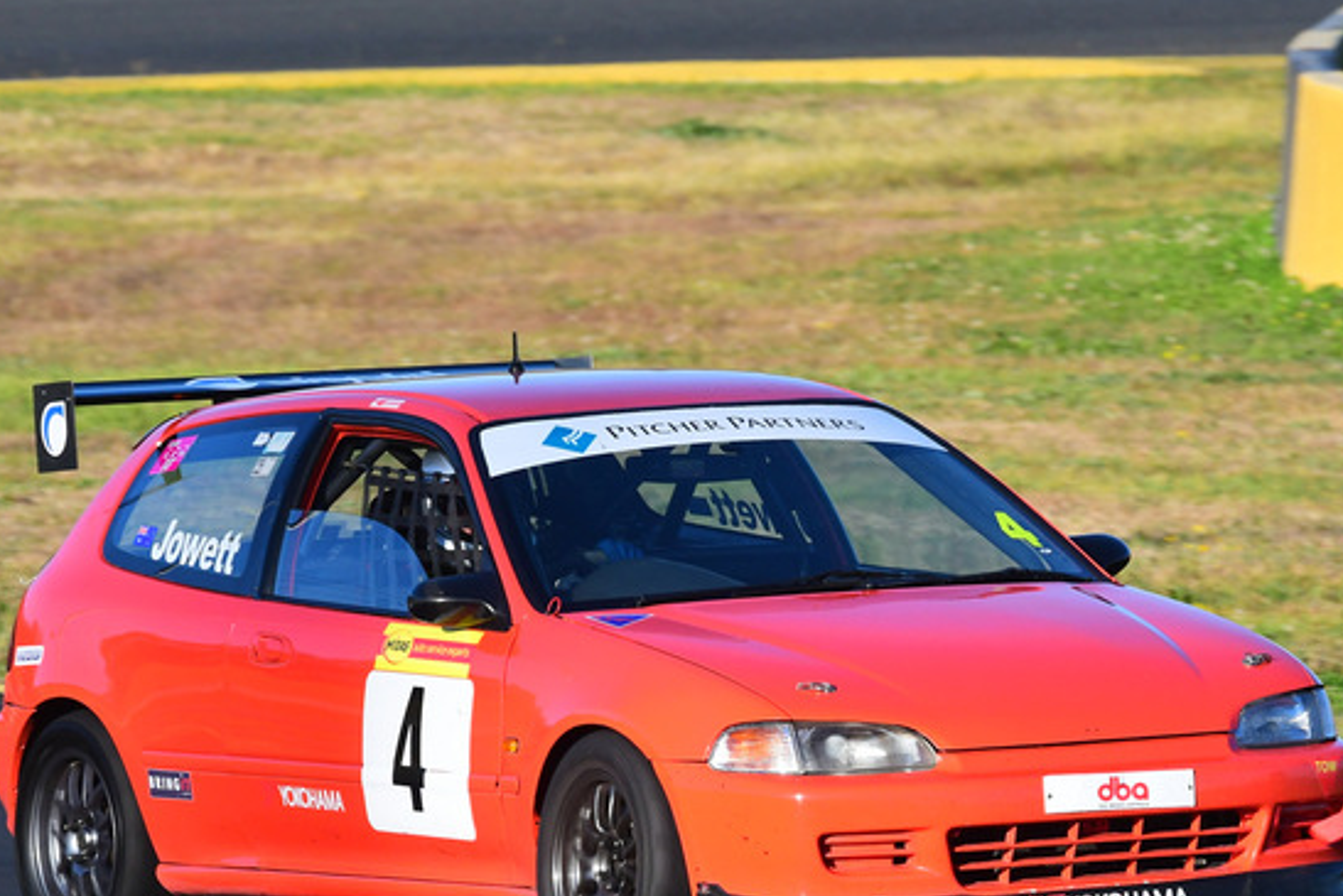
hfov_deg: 2.7
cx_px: 653
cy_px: 572
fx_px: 28656
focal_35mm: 768
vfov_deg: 1.8
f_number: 11
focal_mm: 350
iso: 800
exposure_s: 1/640
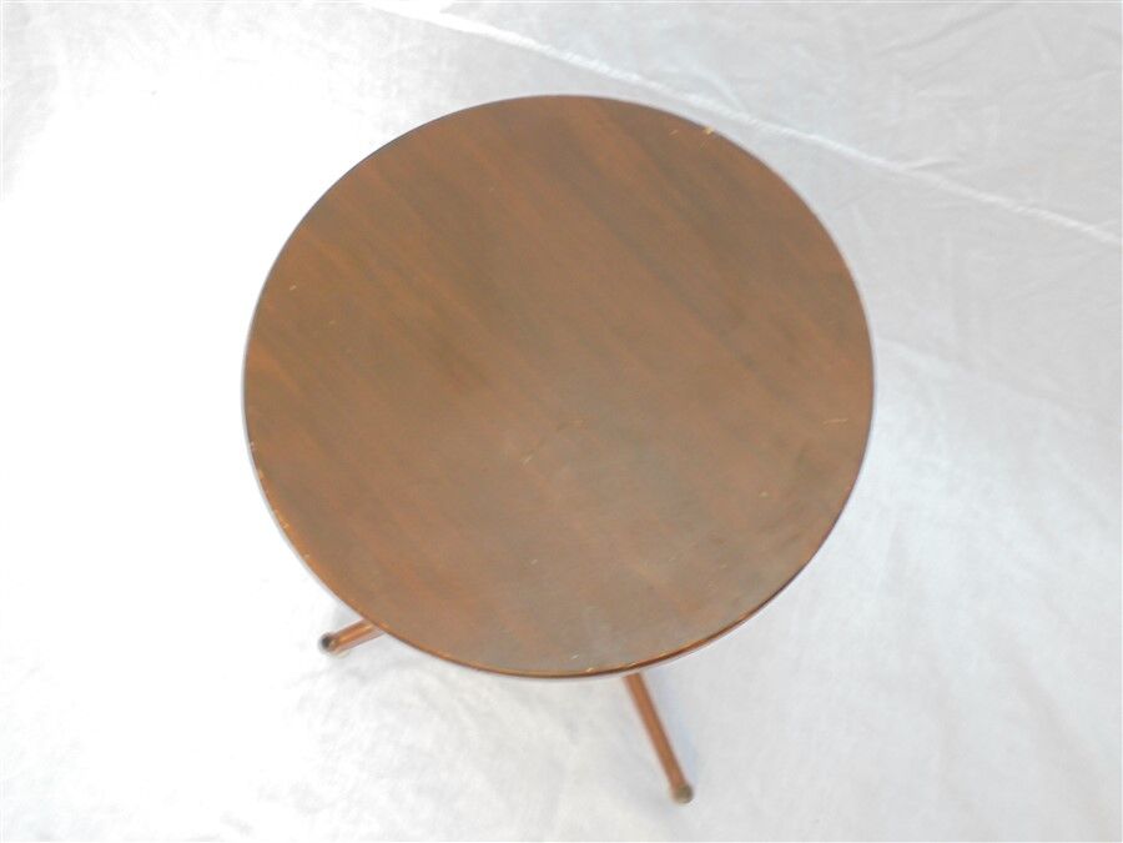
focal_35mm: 29
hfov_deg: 61.7
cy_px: 422
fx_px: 941
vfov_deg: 48.2
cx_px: 562
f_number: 3.7
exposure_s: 1/30
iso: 250
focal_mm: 5.3
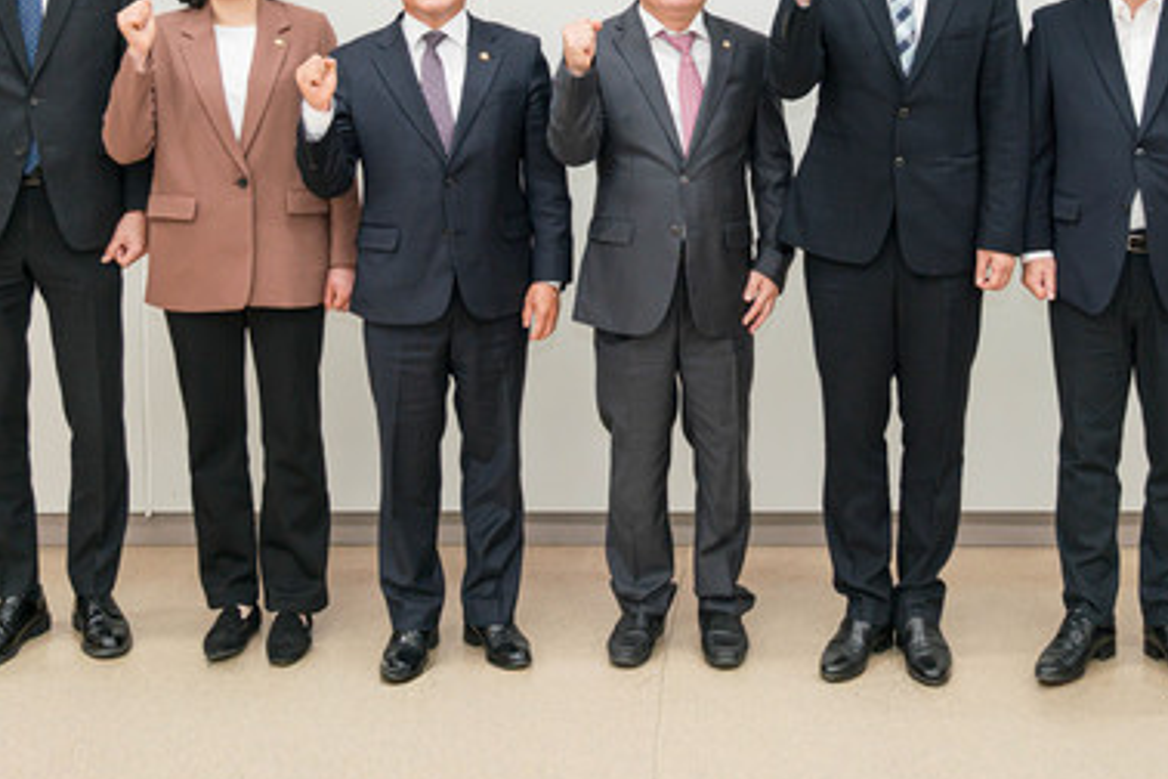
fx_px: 2011
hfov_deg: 32.1
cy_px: 99
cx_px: 791
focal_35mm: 62
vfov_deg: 21.5
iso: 2500
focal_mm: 34
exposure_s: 1/250
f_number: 4
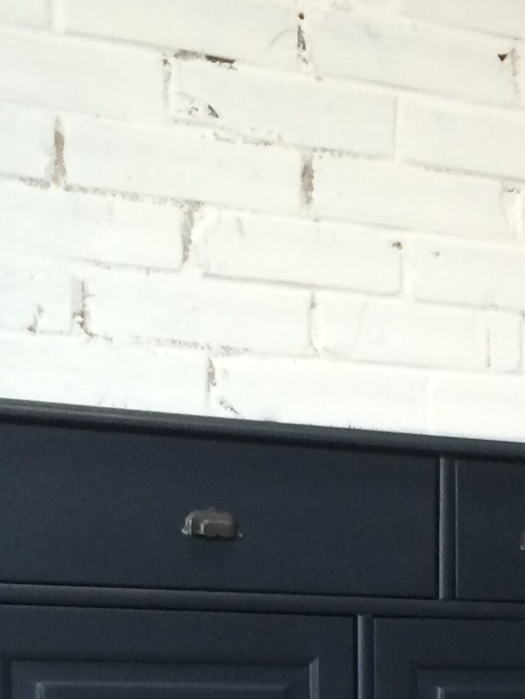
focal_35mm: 97
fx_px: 1962
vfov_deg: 19.0
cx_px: 599
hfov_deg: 14.8
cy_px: 871
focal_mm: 4.15
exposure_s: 1/30
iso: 64
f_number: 2.2
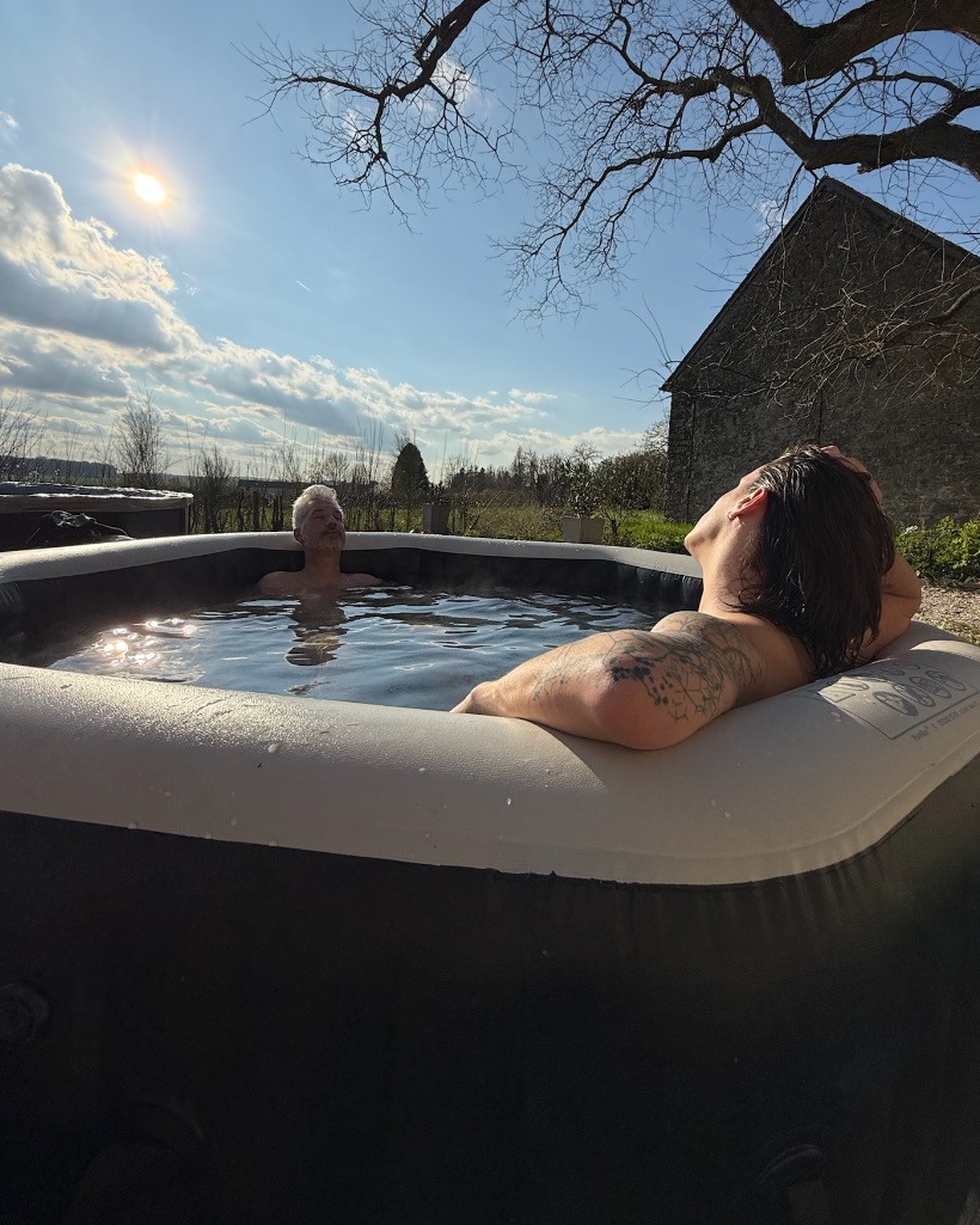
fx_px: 580
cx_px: 521
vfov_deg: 92.7
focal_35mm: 16
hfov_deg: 80.3
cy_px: 545
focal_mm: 2.22
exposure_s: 1/5618
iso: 40
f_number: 2.2
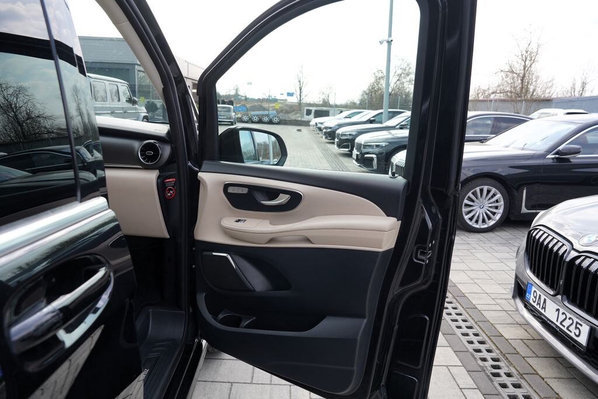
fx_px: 399
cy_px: 200
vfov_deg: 53.1
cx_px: 299
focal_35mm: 24
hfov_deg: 73.7
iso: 100
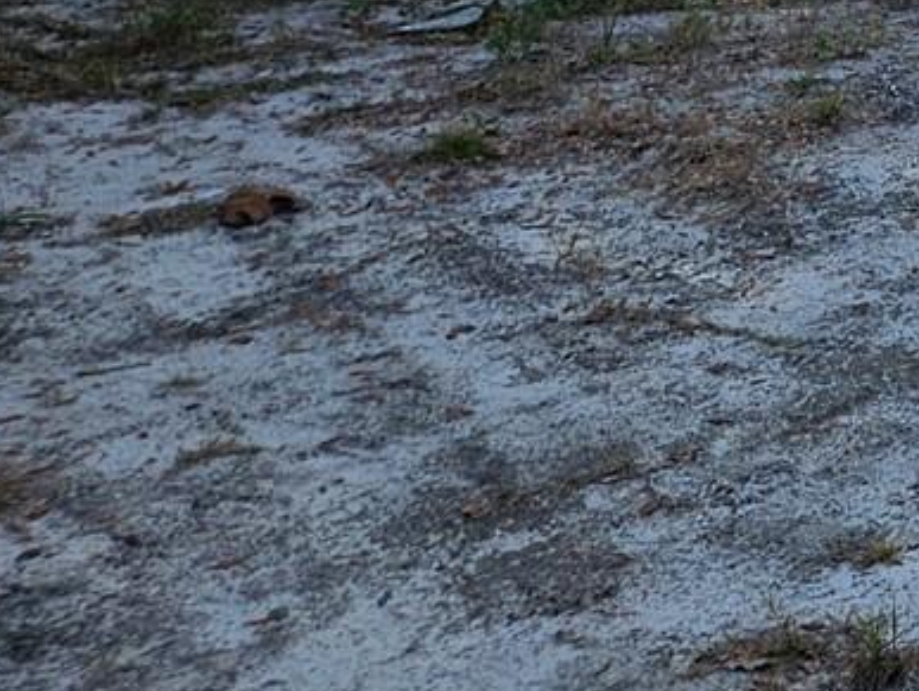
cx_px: 1831
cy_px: -451
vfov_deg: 14.2
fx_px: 2524
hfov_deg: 16.1
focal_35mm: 95
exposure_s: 1/2054
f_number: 1.8
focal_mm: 5.4
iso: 25
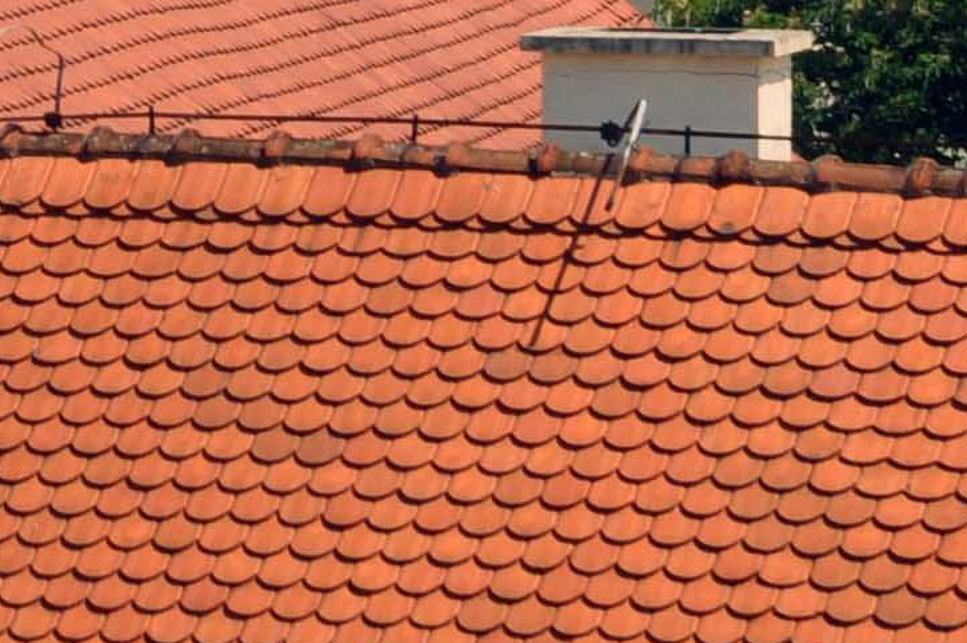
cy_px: -576
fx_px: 9044
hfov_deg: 6.0
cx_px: -532
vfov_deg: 4.0
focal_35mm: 337
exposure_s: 1/400
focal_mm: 38
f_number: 10
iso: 200
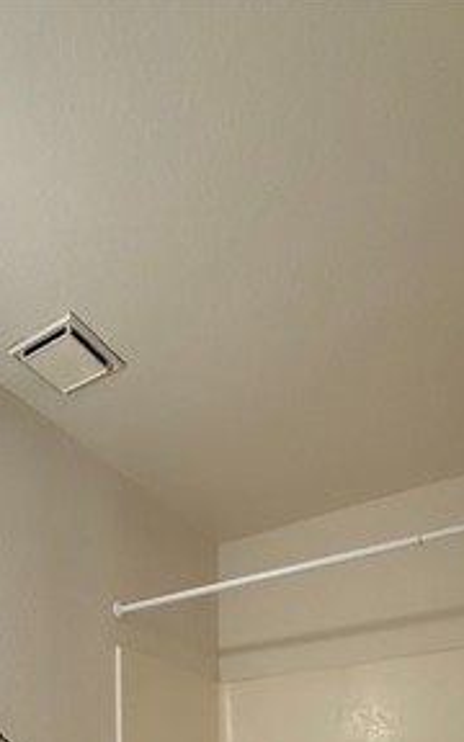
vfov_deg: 44.2
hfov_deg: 37.4
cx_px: 119
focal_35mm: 33
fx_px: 668
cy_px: 819
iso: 320
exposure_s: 1/120
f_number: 2.2
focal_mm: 2.22
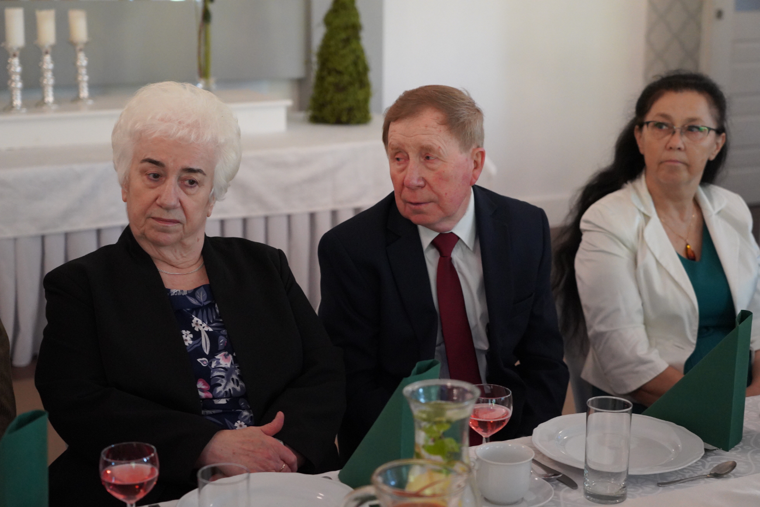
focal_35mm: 61
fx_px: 1288
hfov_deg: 32.9
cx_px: 380
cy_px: 254
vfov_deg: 22.3
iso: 8000
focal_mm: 61
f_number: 4
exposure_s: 1/160
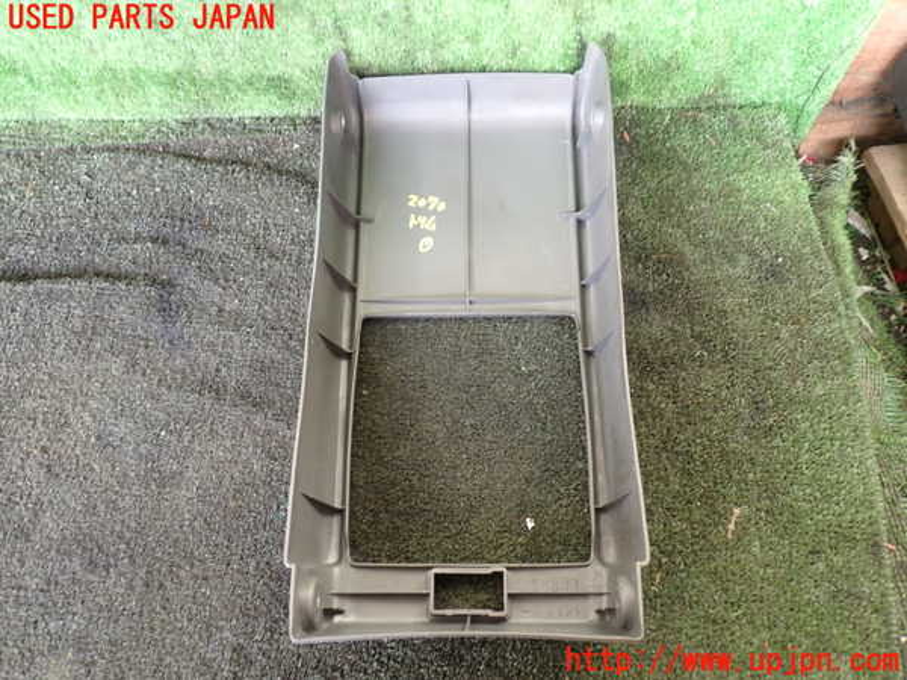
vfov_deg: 46.8
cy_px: 340
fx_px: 786
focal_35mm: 30
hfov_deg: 60.0
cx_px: 454
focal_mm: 5.4
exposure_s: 1/30
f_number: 2.3
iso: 200
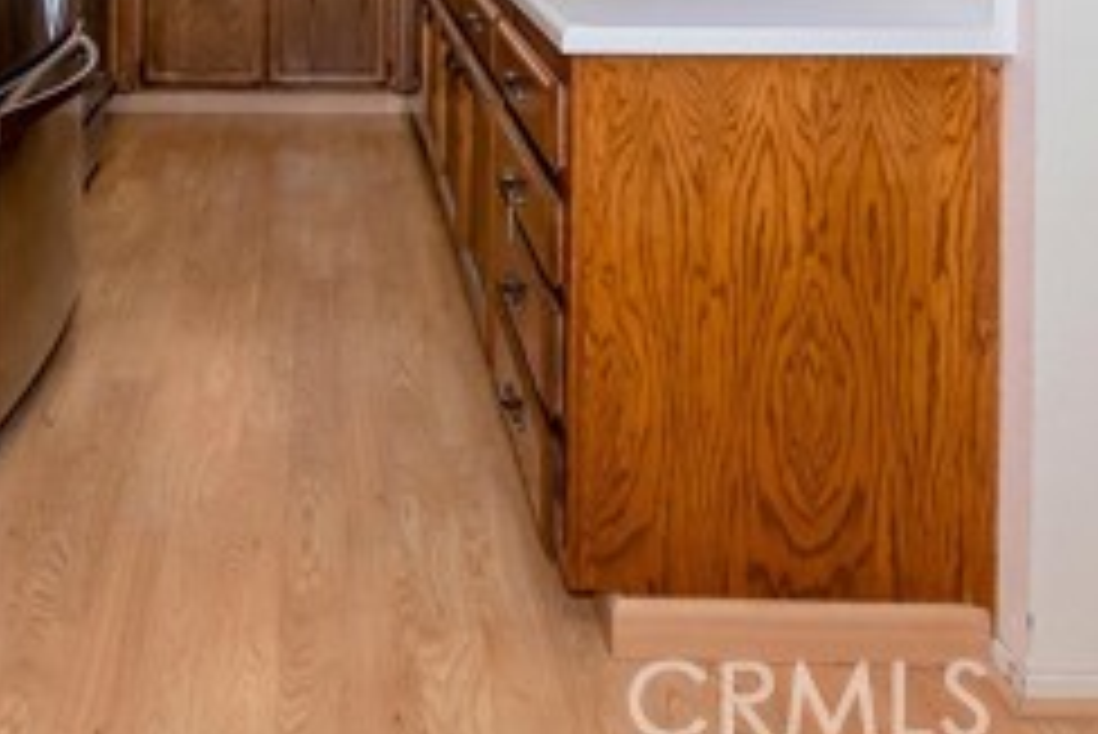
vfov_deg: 27.3
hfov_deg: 45.2
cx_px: 315
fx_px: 1282
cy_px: -196
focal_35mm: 42
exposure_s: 1/100
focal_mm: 11
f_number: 5
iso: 400
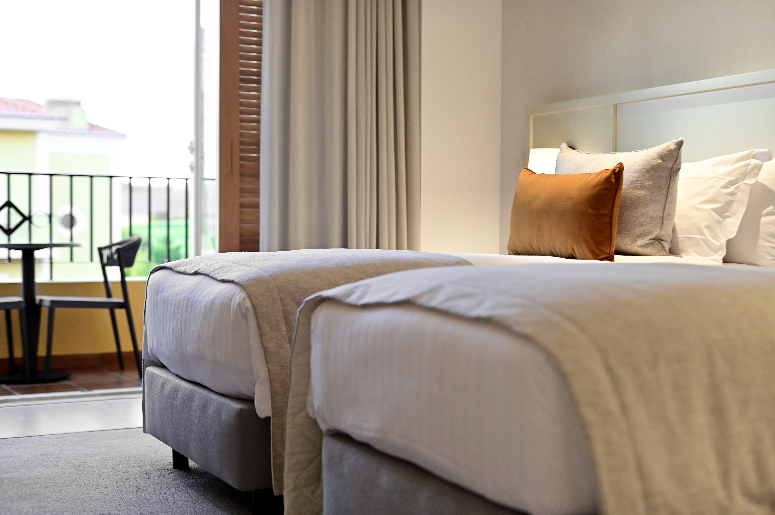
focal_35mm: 50
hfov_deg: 39.6
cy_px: 258
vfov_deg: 27.0
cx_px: 388
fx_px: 1076
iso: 1600
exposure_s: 1/320
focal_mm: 50
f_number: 2.5
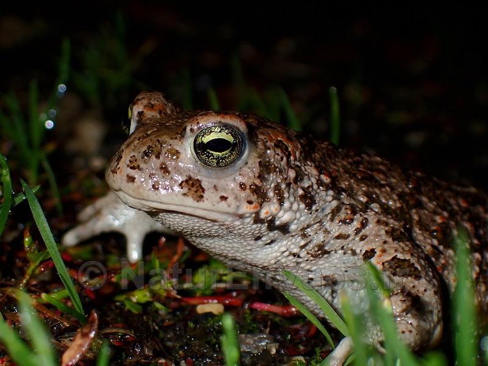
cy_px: 183
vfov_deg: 15.7
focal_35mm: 94
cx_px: 244
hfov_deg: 20.9
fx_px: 1325
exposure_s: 1/100
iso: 200
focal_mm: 16.79
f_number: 14
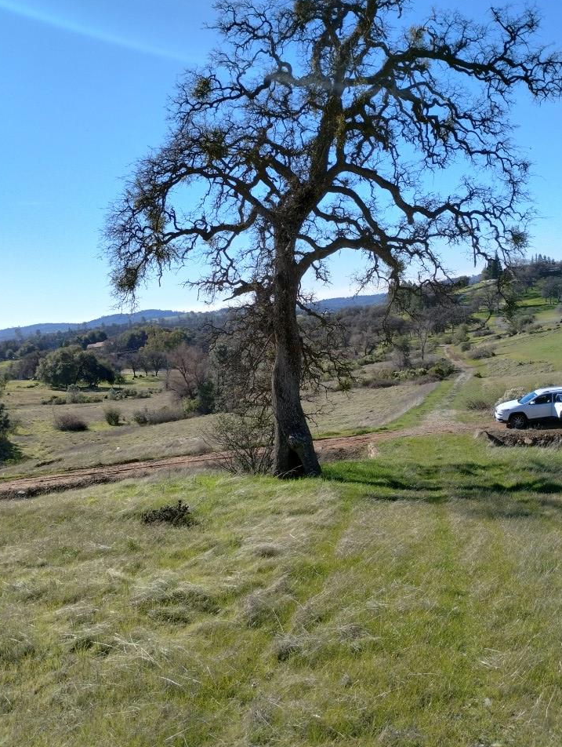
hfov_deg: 46.9
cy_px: 382
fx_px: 648
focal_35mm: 30
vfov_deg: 59.9
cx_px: 291
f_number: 1.8
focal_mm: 4.27
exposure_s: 1/689
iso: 100
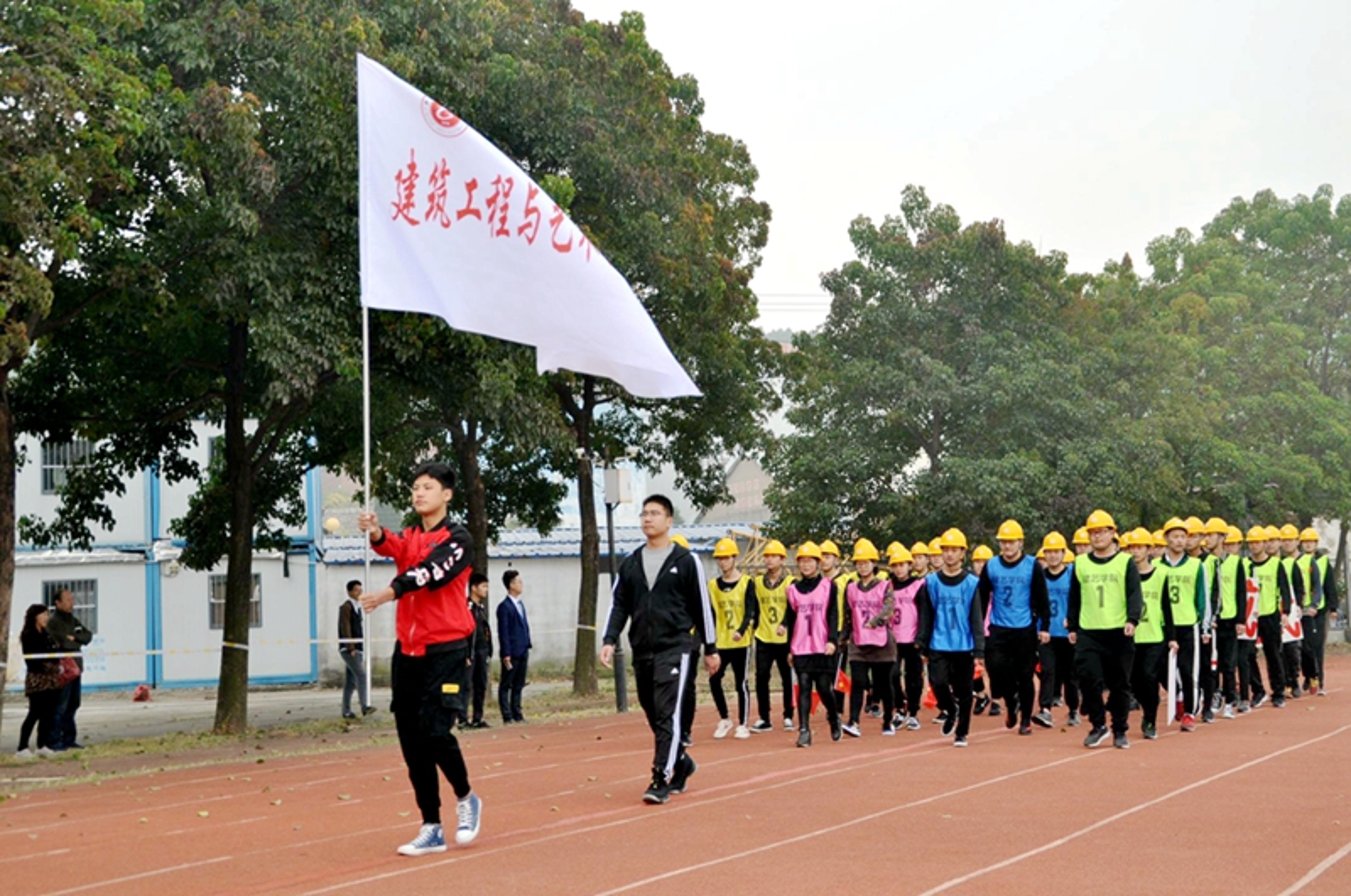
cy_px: 448
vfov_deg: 23.7
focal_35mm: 57
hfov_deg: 35.1
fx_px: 2136
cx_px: 676
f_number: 5.6
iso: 200
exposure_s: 1/200
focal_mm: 38
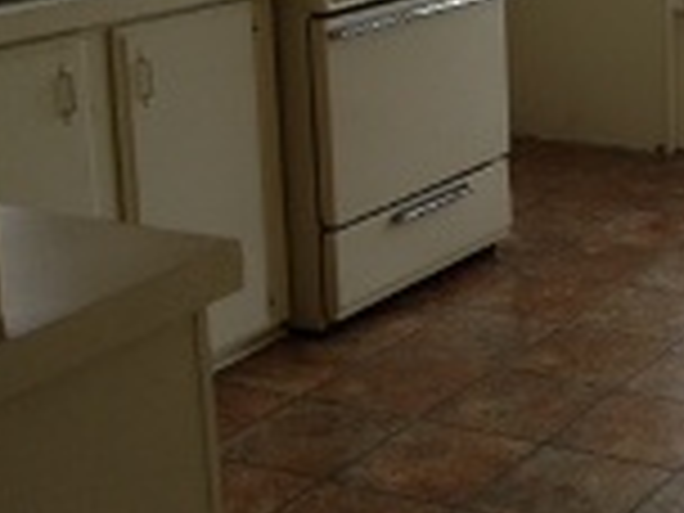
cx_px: 792
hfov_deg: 21.1
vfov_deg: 16.7
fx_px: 1719
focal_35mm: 87
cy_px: 45
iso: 64
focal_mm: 4.13
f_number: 2.4
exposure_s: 1/151
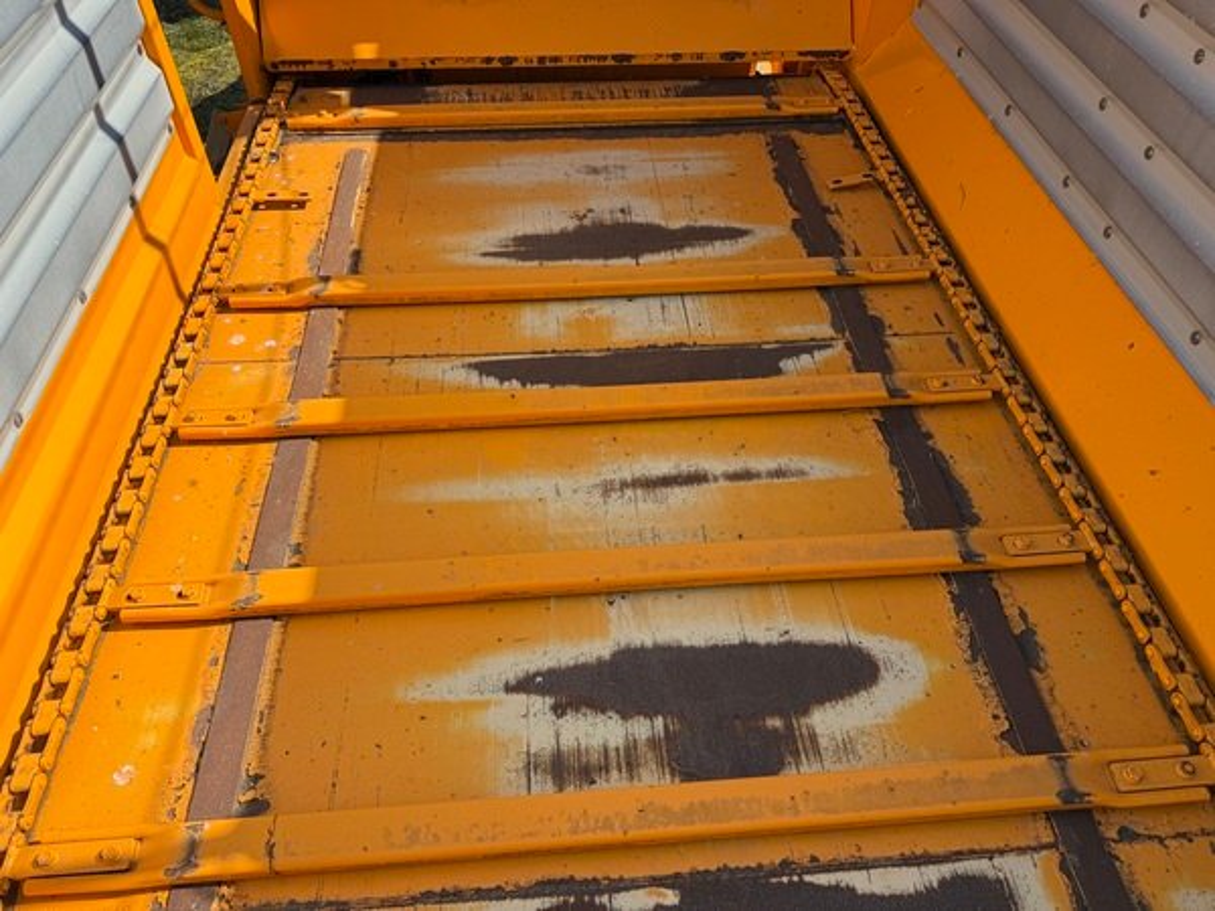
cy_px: 456
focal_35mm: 24
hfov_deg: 71.6
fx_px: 842
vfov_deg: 56.8
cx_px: 608
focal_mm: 6.76
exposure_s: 1/3279
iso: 80
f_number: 1.78
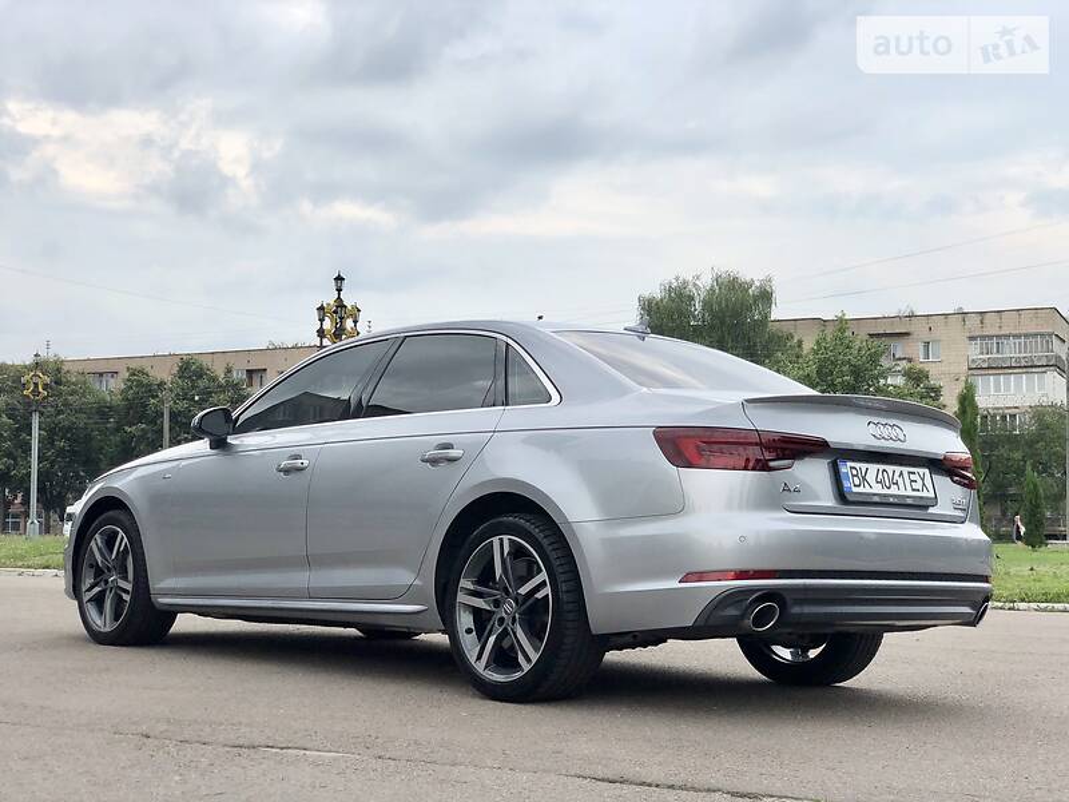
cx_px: 534
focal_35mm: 52
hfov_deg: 36.8
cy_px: 401
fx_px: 1606
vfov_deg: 28.0
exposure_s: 1/787
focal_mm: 6
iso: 16
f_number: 2.4
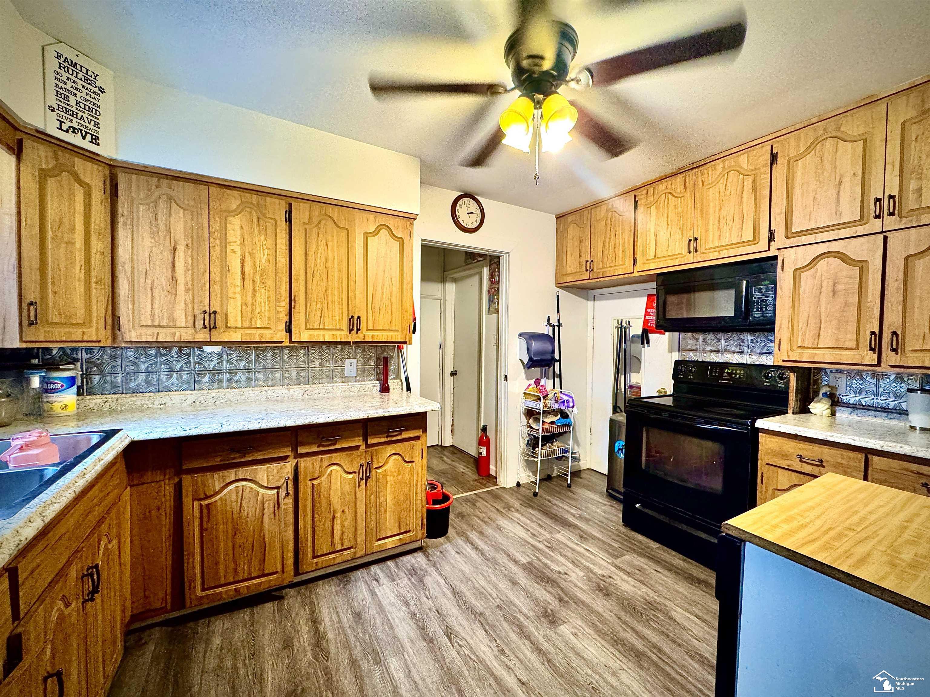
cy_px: 348
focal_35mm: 14
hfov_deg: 102.1
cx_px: 465
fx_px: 376
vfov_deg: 85.7
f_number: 2.2
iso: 500
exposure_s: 1/60
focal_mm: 2.22
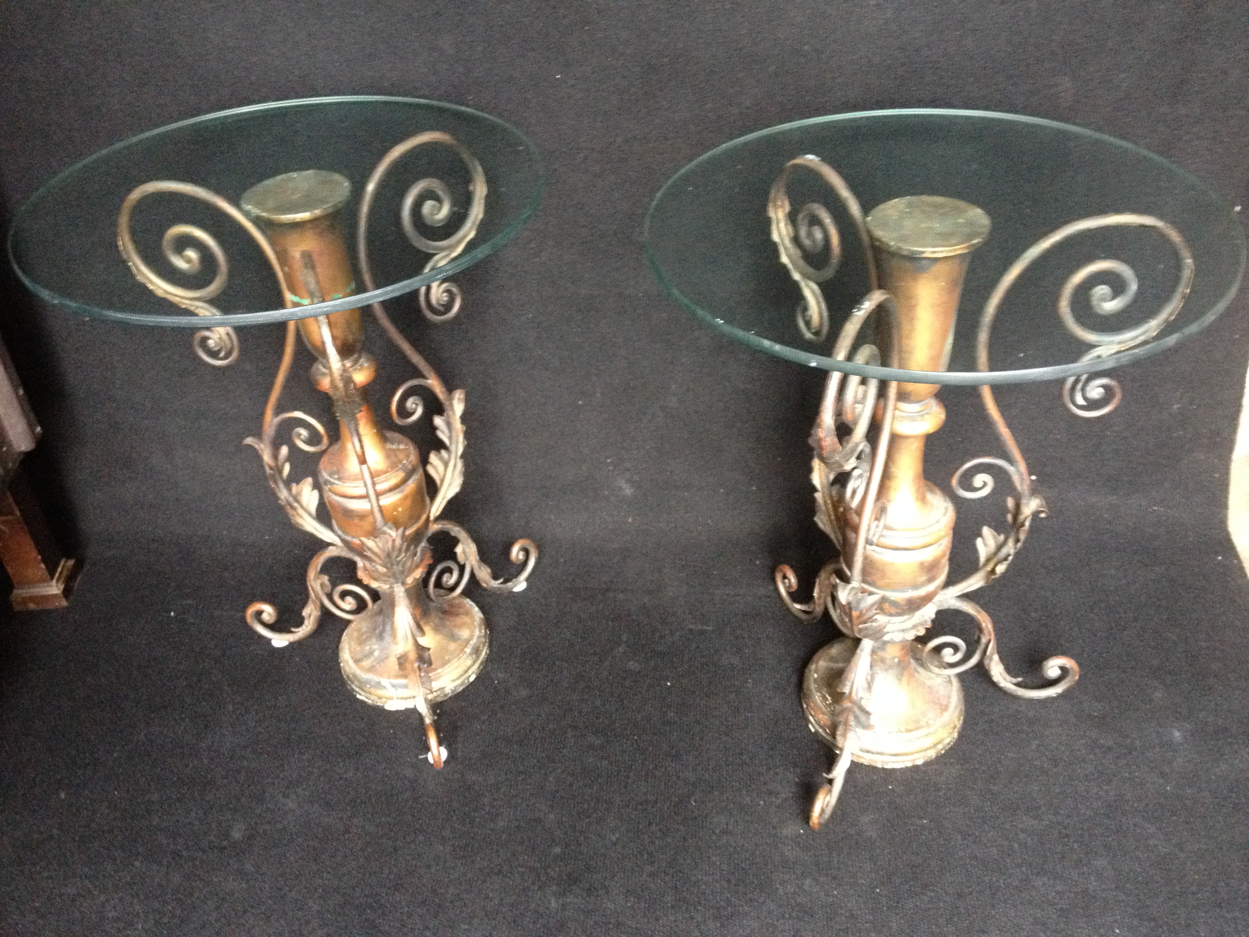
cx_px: 624
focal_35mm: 35
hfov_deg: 52.6
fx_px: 1263
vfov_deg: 40.7
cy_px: 468
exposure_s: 1/15
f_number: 2.4
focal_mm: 4.28
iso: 400
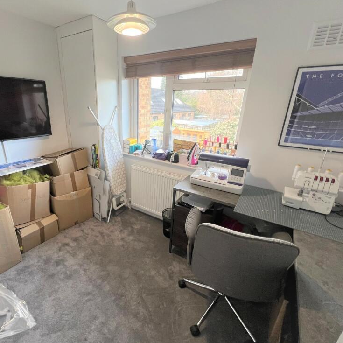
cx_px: 142
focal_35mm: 16
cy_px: 169
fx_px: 179
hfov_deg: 86.6
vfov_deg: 87.4
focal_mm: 1.57
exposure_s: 1/100
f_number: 1.8
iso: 125
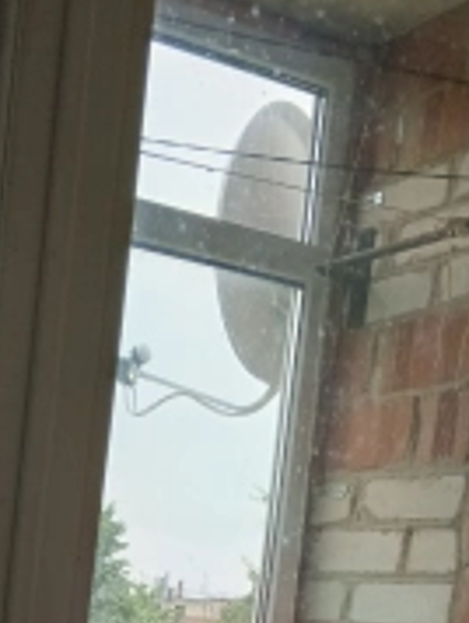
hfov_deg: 21.3
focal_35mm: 63
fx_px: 1135
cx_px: -124
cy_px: 732
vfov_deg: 27.3
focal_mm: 4.09
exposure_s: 1/120
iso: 110
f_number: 1.6
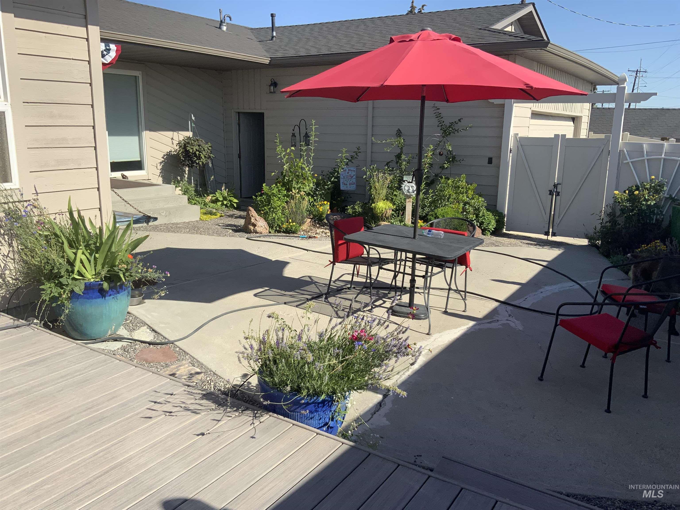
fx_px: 570
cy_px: 255
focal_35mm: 29
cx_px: 340
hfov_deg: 61.7
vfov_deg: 48.2
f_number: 1.8
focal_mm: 3
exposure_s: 1/1534
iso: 16
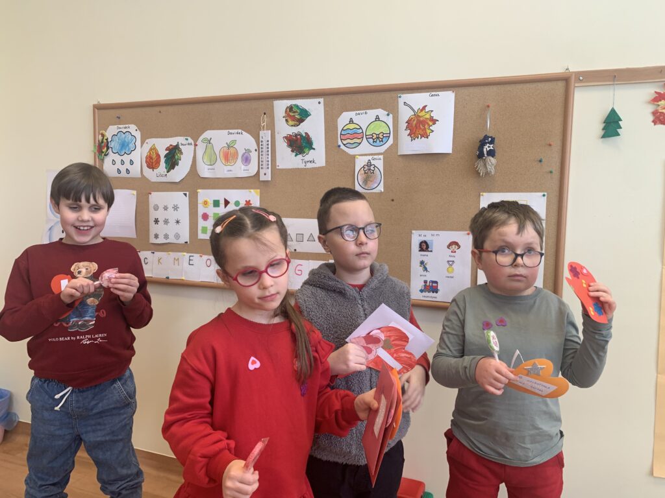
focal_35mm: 26
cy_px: 249
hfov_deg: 67.3
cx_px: 332
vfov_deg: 53.1
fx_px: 499
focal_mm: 4.25
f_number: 1.8
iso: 64
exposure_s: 1/100
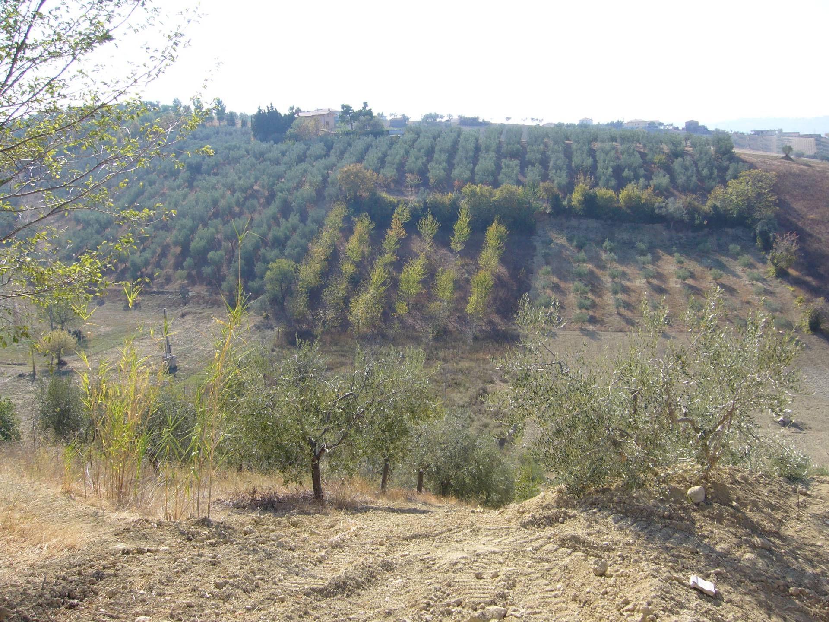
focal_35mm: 35
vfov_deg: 40.7
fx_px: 838
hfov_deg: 52.6
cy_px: 311
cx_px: 414
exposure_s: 1/160
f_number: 5.6
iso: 80
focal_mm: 5.8
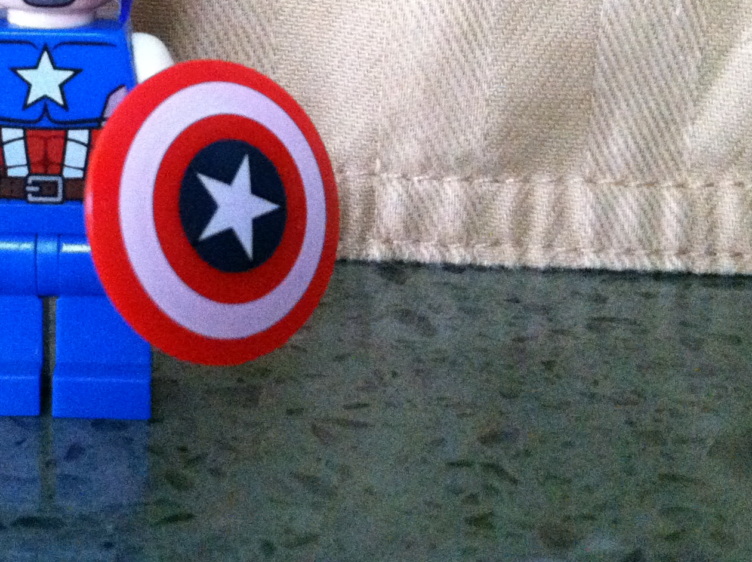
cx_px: 158
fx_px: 1562
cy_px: -13
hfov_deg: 26.6
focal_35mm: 72
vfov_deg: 19.7
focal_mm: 3.85
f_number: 2.8
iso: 640
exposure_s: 1/15
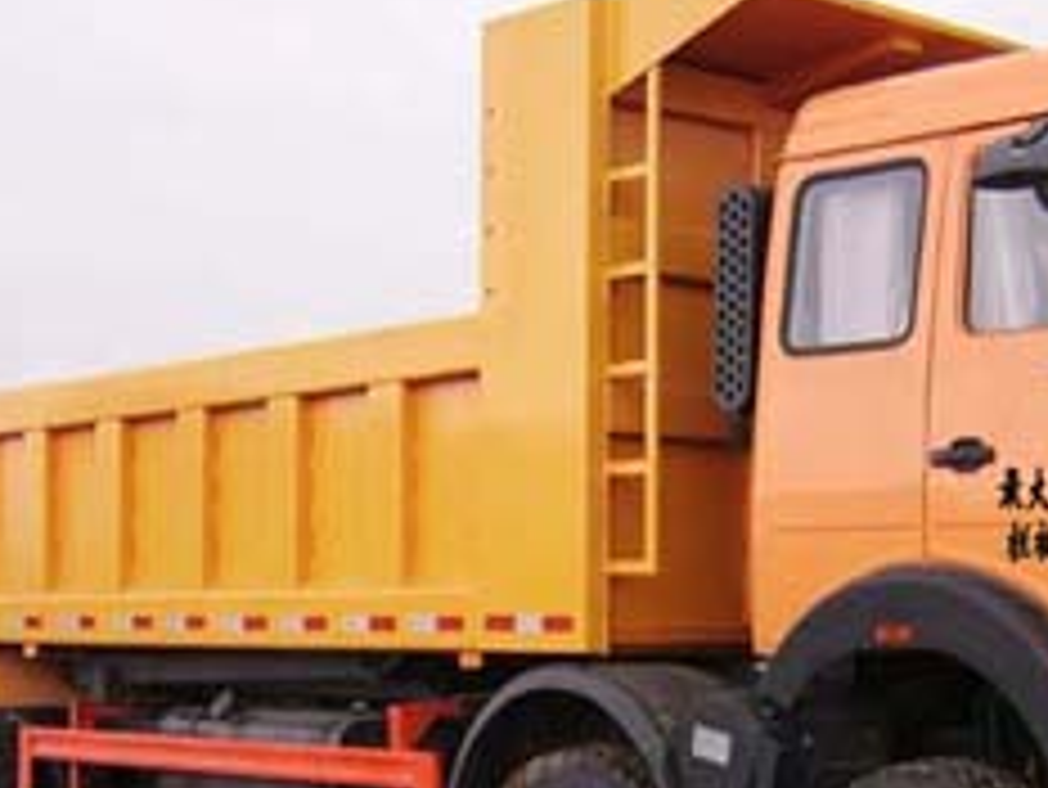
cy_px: 556
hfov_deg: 25.8
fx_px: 2272
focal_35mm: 75
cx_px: 715
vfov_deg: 19.6
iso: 100
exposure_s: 1/162
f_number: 2.8
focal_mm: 5.95
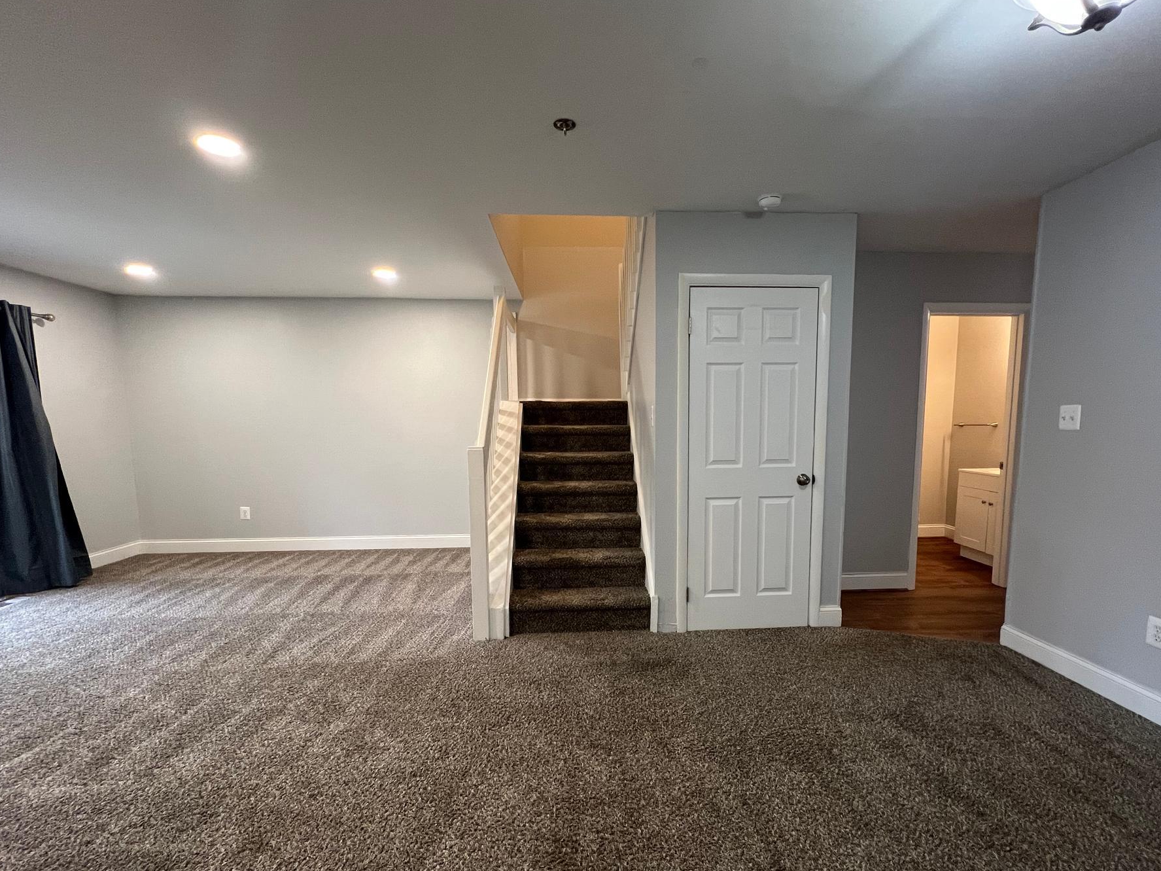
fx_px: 503
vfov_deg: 81.4
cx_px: 612
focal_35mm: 15
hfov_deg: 98.1
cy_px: 485
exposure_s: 1/60
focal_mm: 1.57
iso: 250
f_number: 1.8
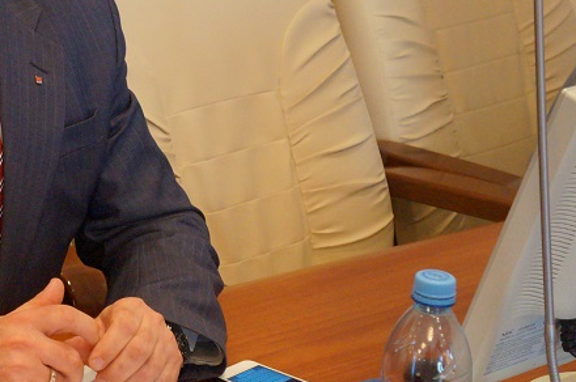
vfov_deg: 13.4
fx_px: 1616
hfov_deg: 19.3
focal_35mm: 101
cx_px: -64
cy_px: 72
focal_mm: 29
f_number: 4
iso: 2500
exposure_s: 1/160
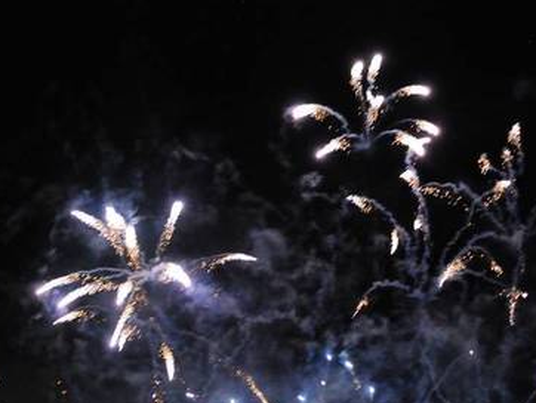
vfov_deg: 5.9
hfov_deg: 7.9
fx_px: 3889
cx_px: 289
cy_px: 237
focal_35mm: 251
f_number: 5.3
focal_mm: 90
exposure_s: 1/20
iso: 1600
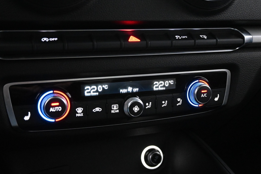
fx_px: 302
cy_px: 87
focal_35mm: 42
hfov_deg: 46.8
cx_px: 124
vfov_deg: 32.2
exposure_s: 1/40
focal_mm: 23
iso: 8000
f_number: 4.2
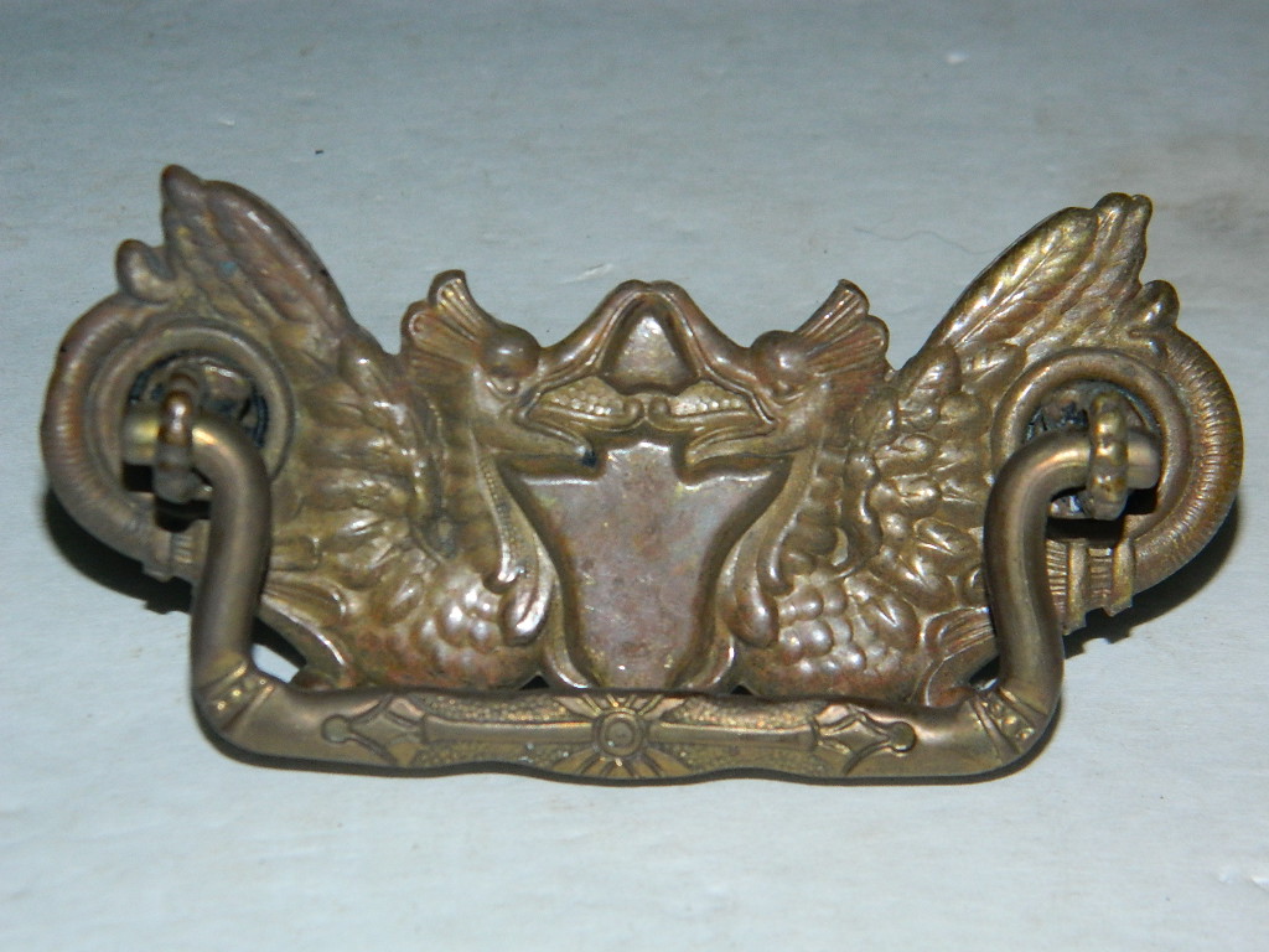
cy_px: 476
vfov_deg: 14.4
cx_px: 634
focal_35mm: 103
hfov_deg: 19.1
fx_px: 3776
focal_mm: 18.6
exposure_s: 1/60
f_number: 12.6
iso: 200
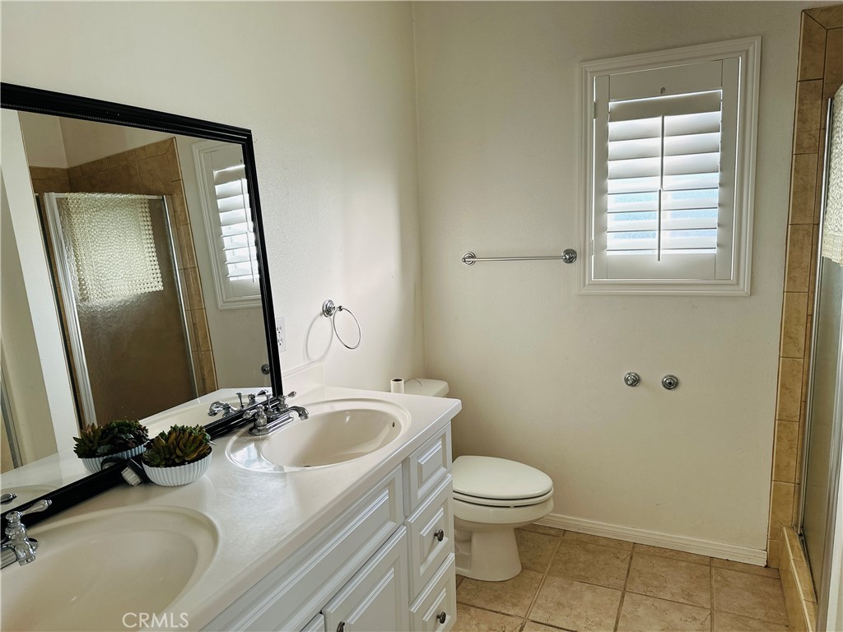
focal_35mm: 24
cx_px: 422
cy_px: 316
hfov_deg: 71.6
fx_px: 584
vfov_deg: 56.8
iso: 100
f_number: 1.78
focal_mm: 6.86
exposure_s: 1/162
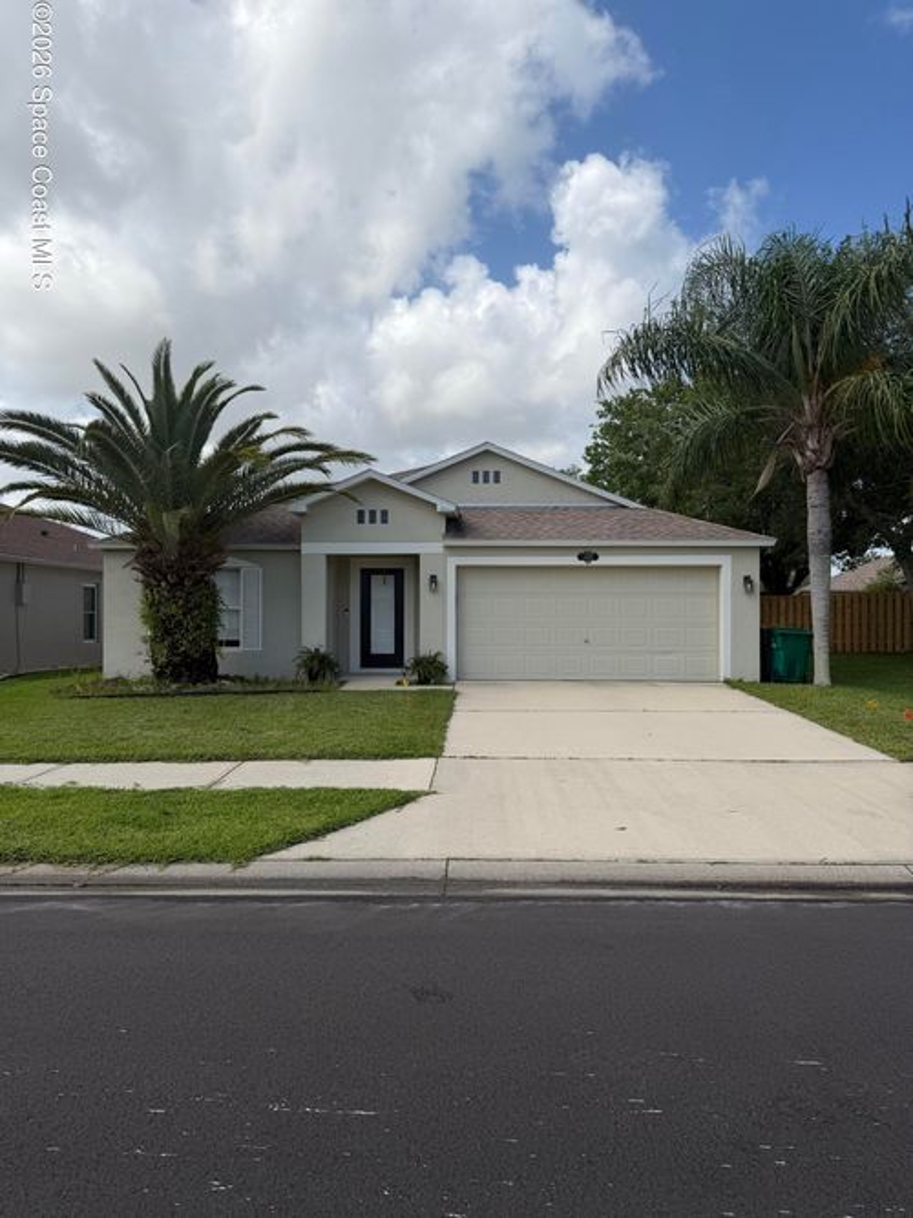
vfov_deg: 71.6
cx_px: 456
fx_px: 844
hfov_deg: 56.8
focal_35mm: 24
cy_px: 609
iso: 80
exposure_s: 1/6173
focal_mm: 6.76
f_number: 1.78
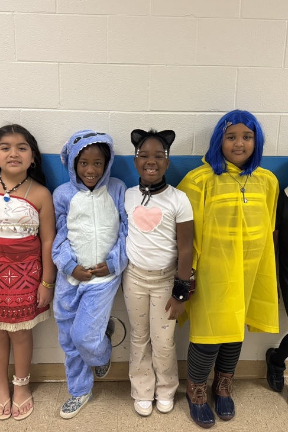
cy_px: 211
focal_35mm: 35
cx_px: 154
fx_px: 420
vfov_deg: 54.4
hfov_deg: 37.8
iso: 320
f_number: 1.78
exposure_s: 1/60
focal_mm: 6.76
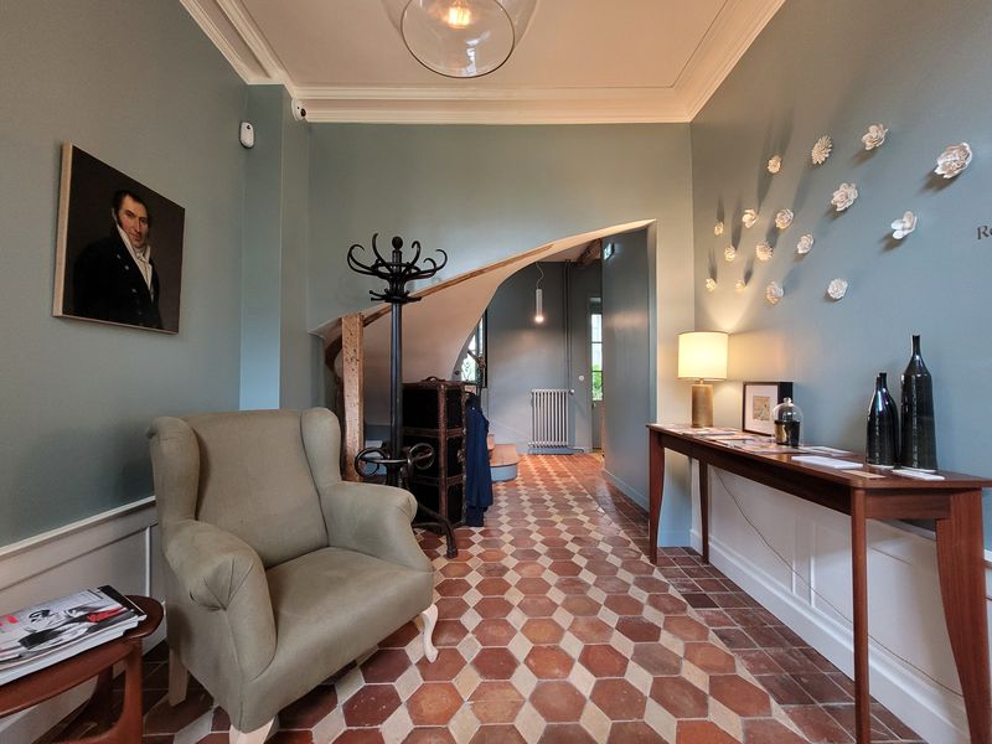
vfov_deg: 89.9
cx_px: 496
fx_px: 373
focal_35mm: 13
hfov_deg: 106.2
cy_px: 372
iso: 320
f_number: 2.2
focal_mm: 1.74
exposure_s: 1/33
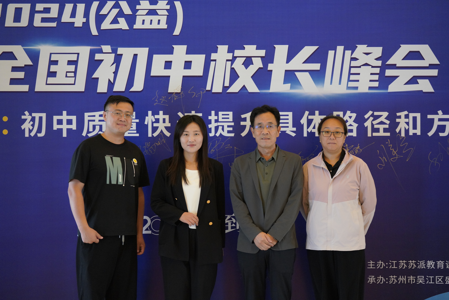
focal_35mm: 70
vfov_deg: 19.5
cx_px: 224
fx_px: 873
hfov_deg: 28.8
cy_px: 150
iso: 6400
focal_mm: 70
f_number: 4
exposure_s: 1/160
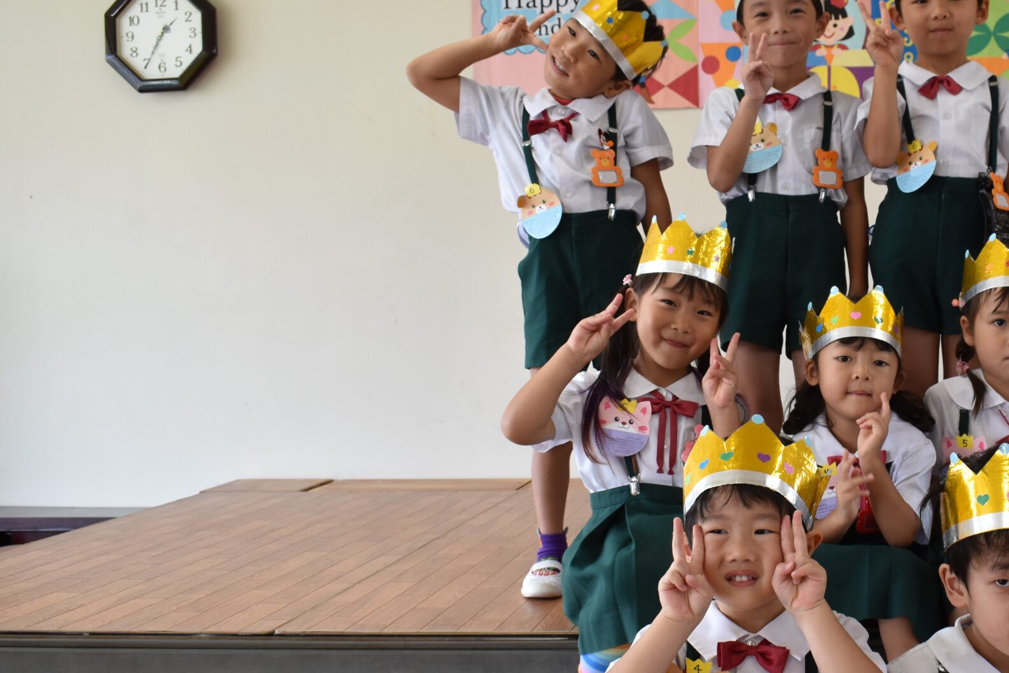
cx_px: 804
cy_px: 371
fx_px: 1424
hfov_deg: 37.6
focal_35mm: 51
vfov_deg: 26.6
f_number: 5
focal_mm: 21
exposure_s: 1/80
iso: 400
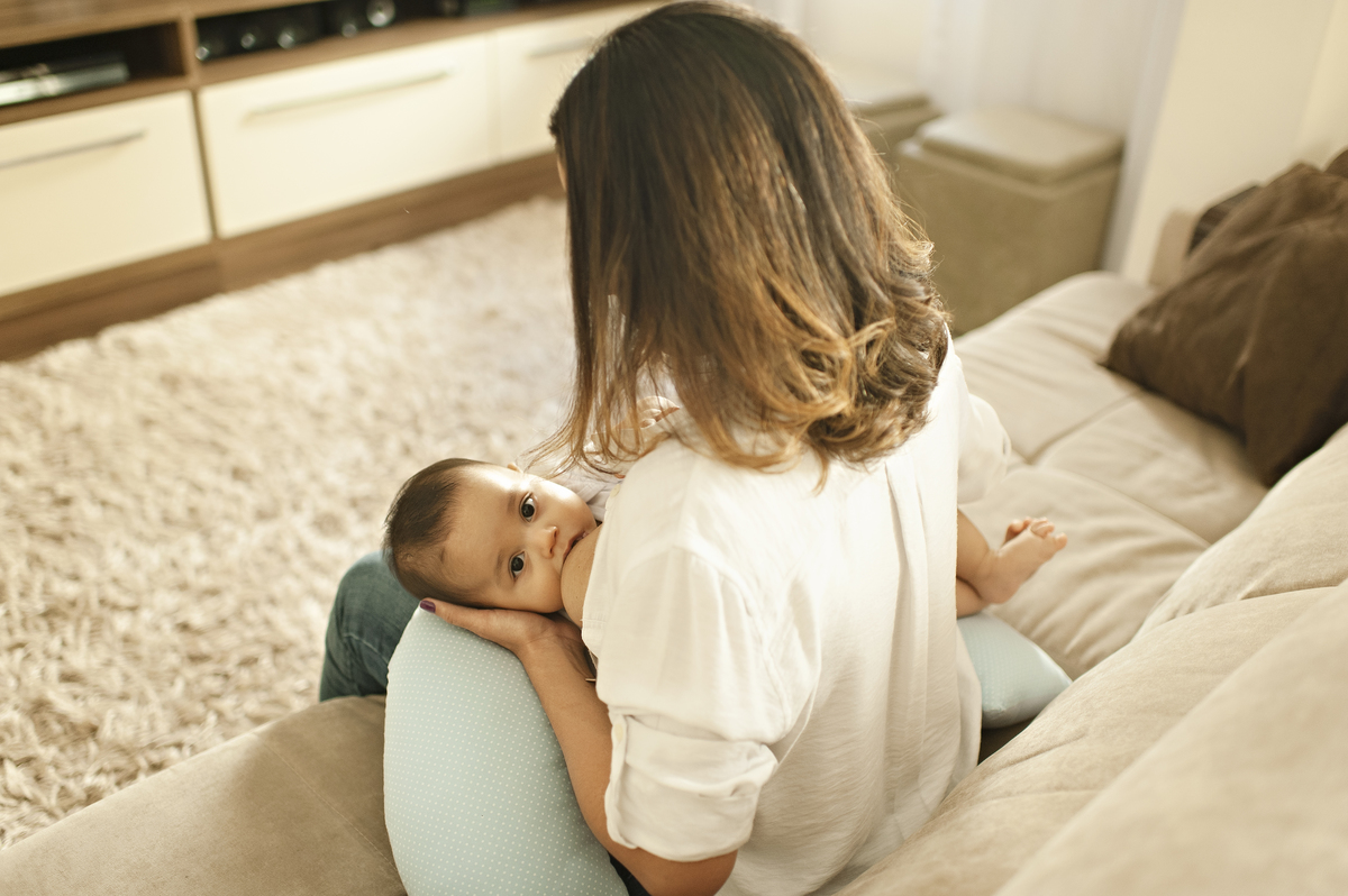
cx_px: 674
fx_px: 1309
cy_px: 448
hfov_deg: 54.5
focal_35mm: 35
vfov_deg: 37.8
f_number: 2
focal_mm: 35
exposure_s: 1/125
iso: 800
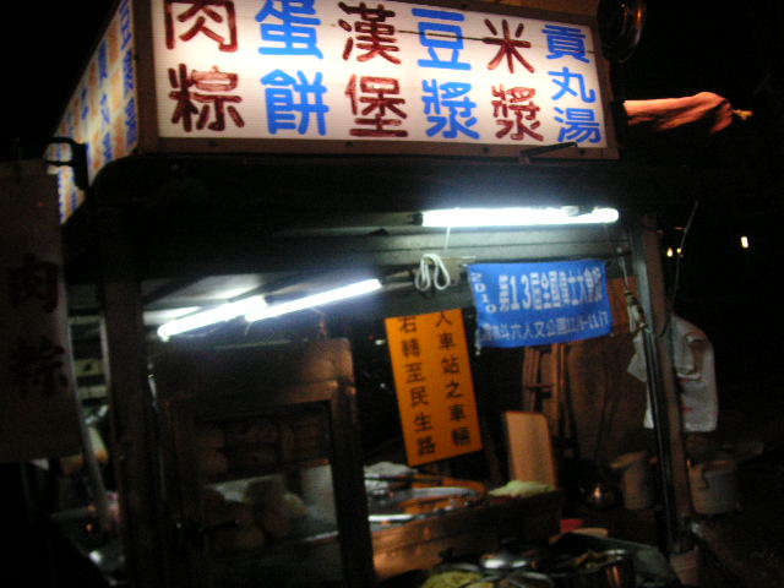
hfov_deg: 50.1
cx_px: 392
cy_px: 294
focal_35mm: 37
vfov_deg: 38.7
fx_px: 838
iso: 125
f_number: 2.8
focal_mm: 6.1
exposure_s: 1/45
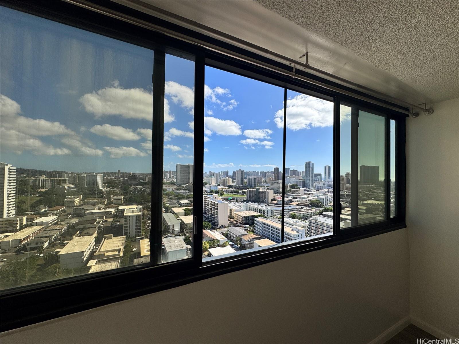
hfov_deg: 102.1
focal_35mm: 14
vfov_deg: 85.7
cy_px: 172
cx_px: 230
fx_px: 186
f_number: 2.2
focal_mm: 2.22
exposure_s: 1/3106
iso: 50
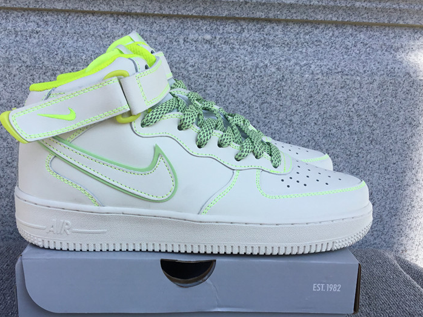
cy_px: 194
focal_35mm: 40
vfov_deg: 35.8
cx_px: 184
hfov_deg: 46.7
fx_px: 489
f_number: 2.4
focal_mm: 3.3
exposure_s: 1/776
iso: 25
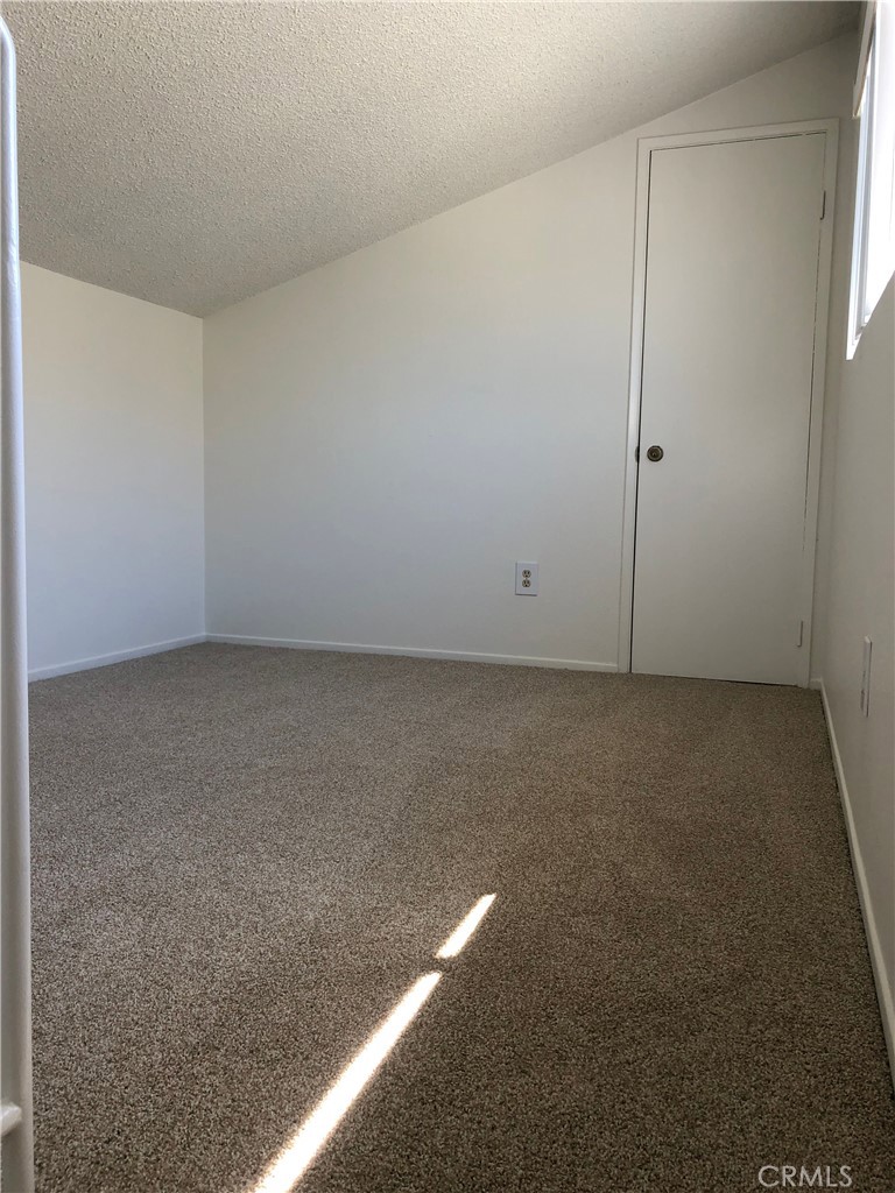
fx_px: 965
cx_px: 448
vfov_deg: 63.4
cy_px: 596
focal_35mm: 28
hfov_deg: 49.7
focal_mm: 4
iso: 50
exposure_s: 1/120
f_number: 1.8
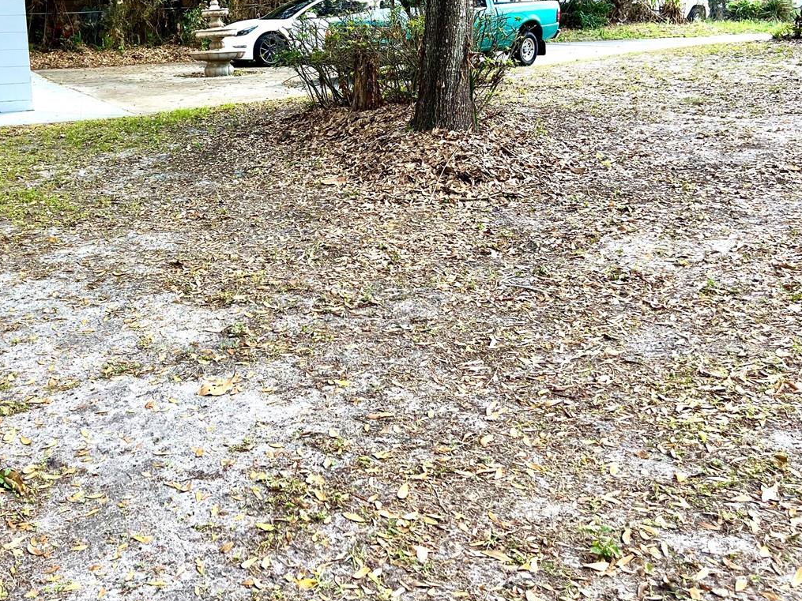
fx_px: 950
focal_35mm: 41
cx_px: 300
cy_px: 175
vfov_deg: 34.6
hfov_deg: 45.4
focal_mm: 5.7
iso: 50
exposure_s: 1/308
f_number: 1.5
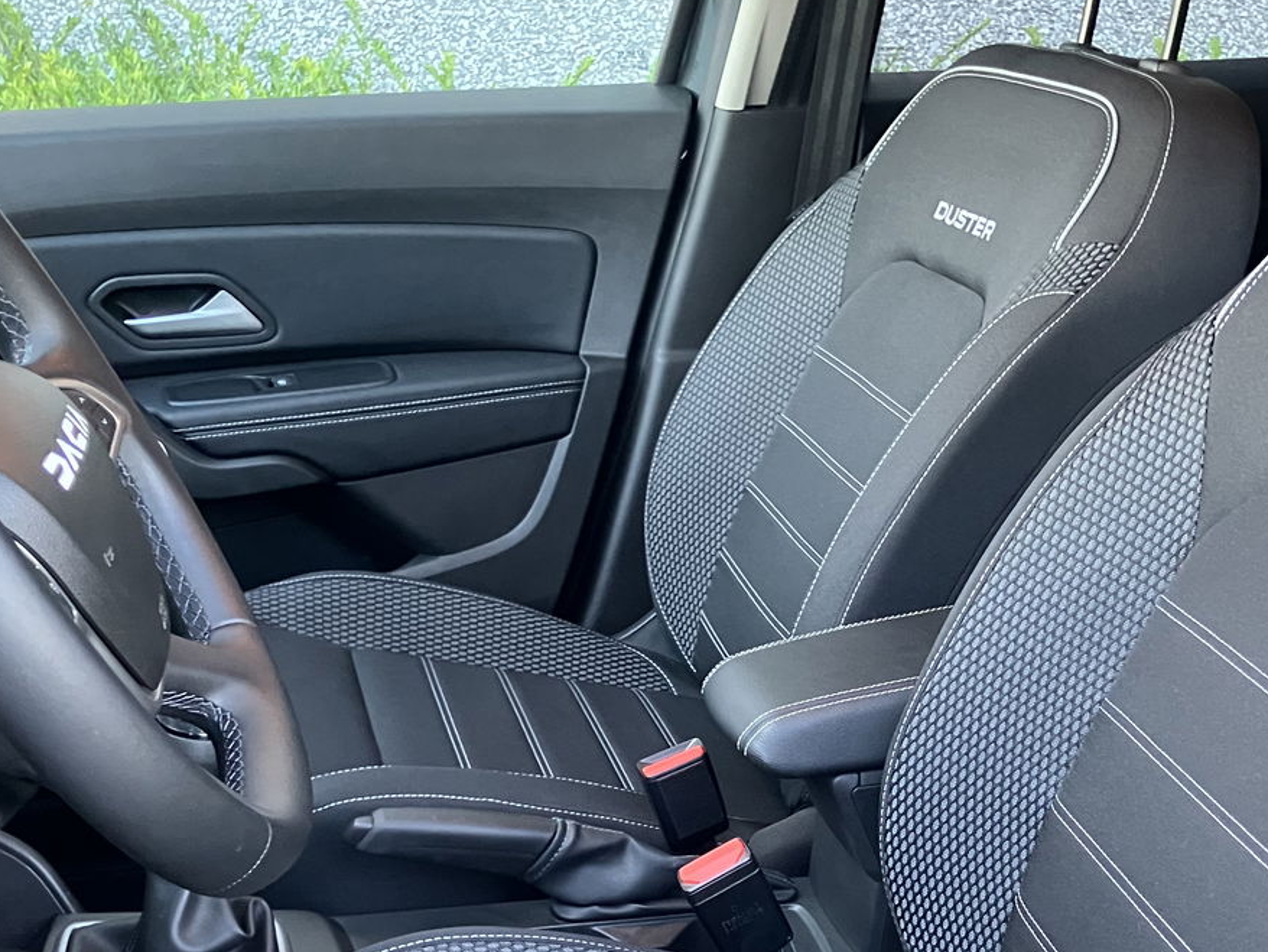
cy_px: 769
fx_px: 1869
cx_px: 754
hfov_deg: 37.4
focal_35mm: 51
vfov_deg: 28.0
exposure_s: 1/55
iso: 320
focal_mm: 3.99
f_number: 1.8
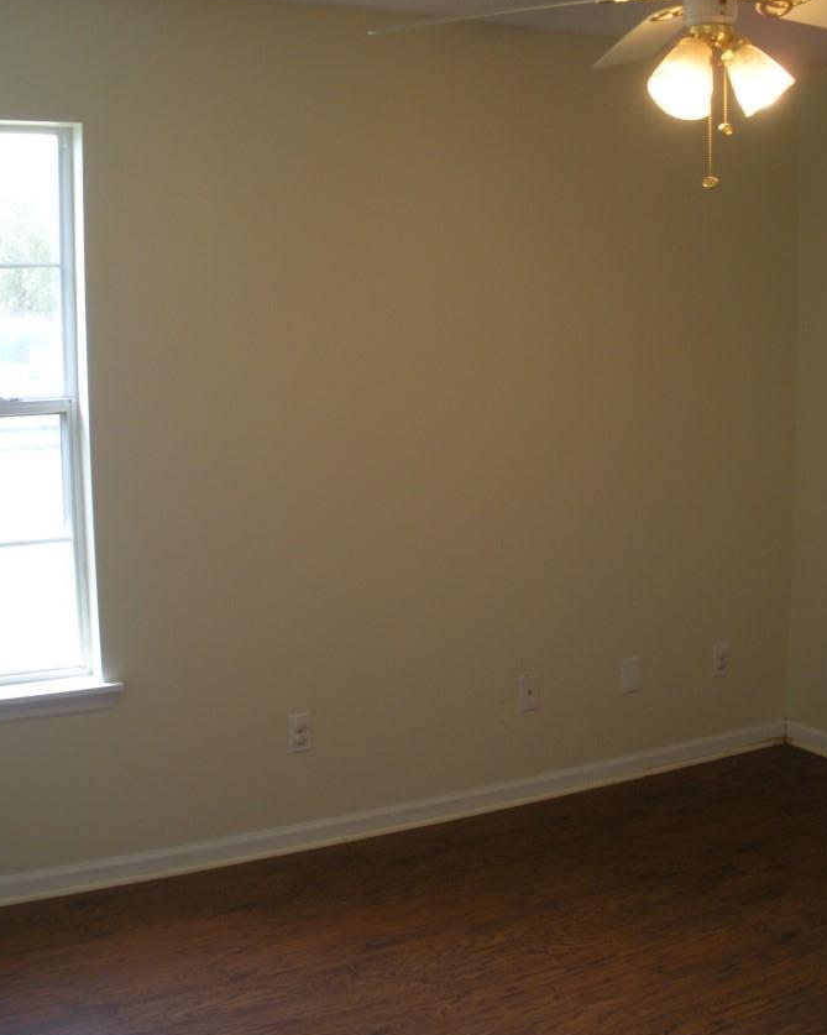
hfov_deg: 34.9
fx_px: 1316
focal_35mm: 43
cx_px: 405
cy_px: 519
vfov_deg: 42.9
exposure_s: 1/48.5
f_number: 3.5
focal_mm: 6.3
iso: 129
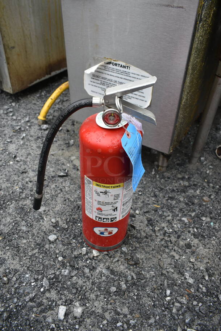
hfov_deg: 48.0
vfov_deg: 67.3
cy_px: 166
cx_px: 110
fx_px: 248
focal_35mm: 27
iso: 100
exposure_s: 1/100
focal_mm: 18
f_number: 5
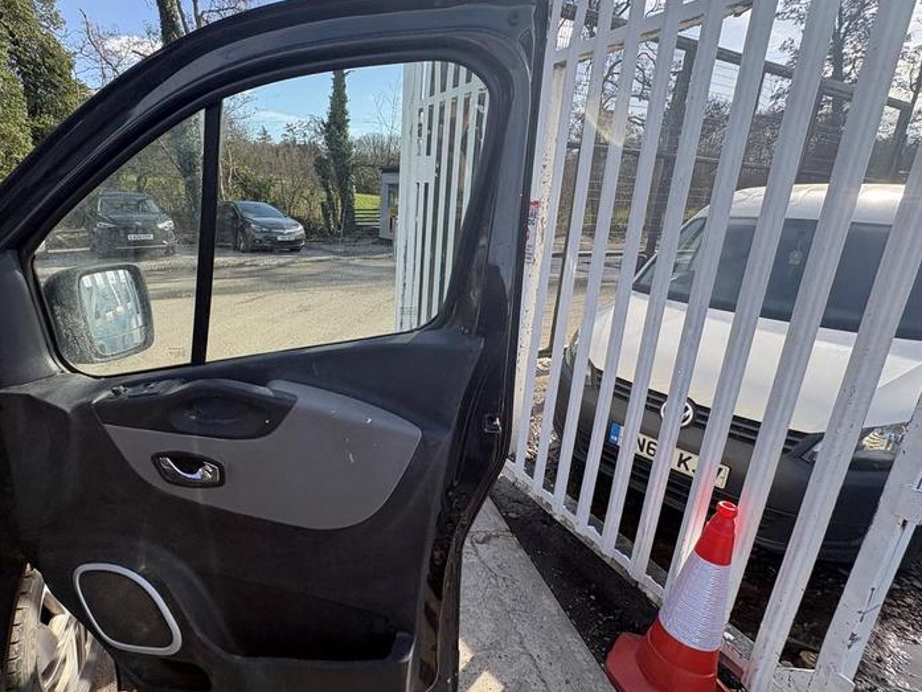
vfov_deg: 71.6
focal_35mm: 18
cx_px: 382
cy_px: 335
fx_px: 480
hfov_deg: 86.9
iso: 40
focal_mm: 2.22
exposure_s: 1/440
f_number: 2.2
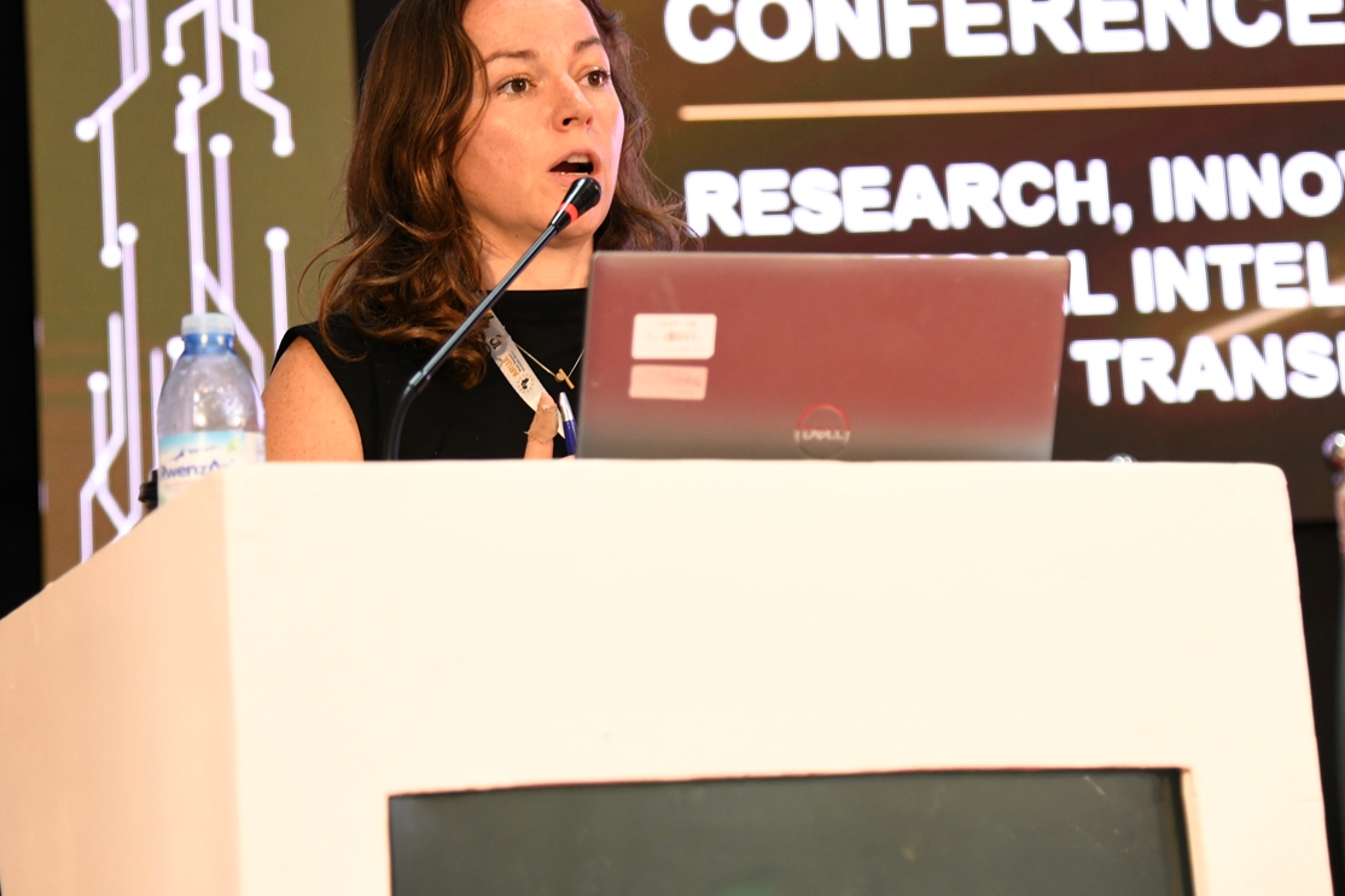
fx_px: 4185
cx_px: 612
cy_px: 300
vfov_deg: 12.2
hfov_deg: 18.3
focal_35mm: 112
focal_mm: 78
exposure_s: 1/160
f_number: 4
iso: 1600
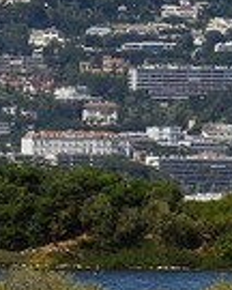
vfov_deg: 3.2
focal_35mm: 612
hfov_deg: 2.4
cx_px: -977
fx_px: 5253
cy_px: 286
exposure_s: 1/250
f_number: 13
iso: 200
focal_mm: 55
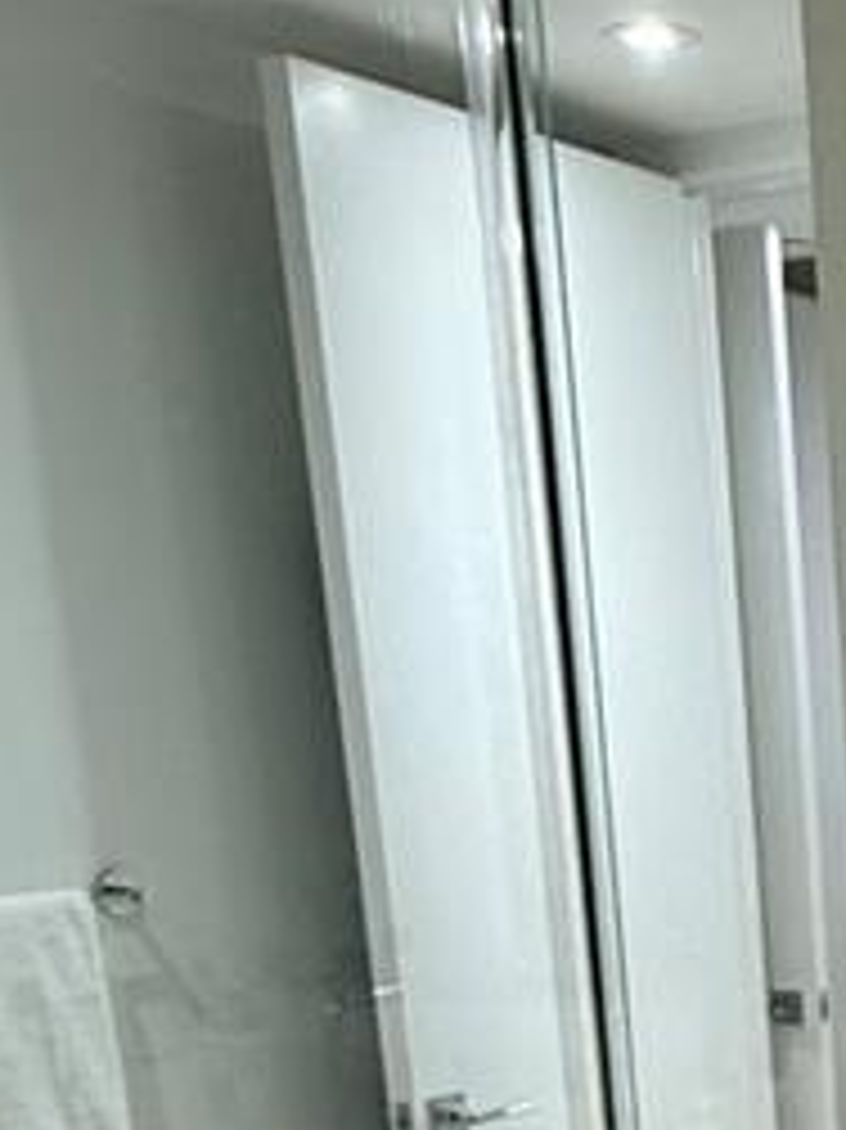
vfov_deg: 26.4
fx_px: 2185
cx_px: 1143
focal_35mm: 67
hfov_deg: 19.9
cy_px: 1283
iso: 160
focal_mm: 2.22
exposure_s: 1/120
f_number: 2.2
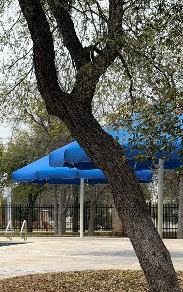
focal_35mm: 120
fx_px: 957
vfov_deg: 17.2
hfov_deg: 10.7
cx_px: -45
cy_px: 241
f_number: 1.78
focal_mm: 6.76
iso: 64
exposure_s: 1/1980
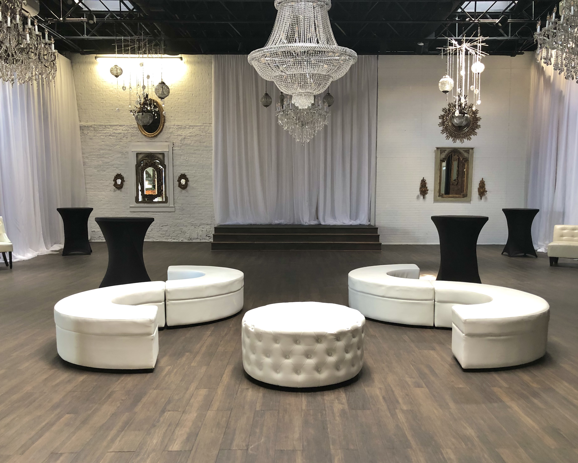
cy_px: 238
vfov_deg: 48.5
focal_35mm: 30
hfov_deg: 58.8
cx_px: 296
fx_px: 513
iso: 40
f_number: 1.8
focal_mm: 3.99
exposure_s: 1/15
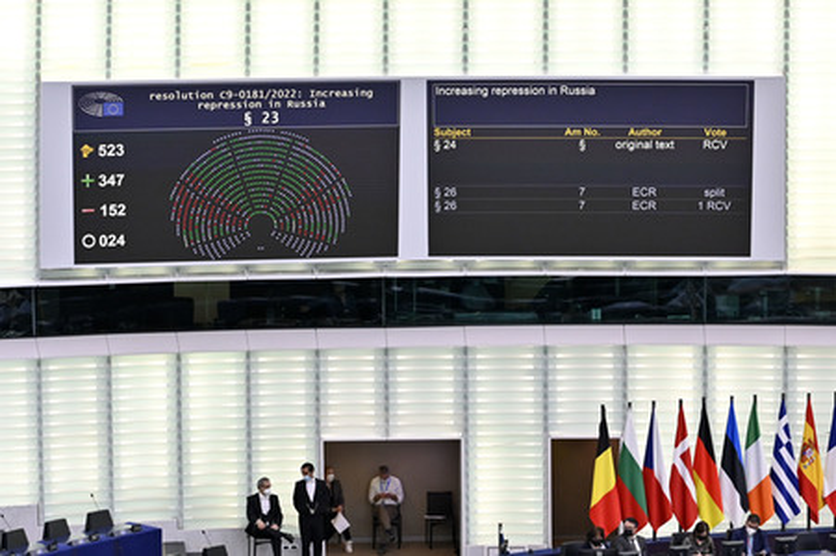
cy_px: 278
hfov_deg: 23.9
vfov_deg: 16.0
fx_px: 1972
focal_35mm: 85
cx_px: 418
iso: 1600
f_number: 4
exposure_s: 1/400
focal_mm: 85
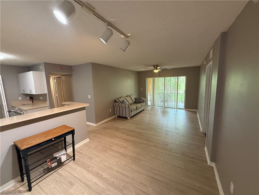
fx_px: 105
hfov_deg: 102.1
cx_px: 130
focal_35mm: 14
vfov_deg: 85.7
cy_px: 98
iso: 400
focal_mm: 2.22
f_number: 2.2
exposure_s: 1/60
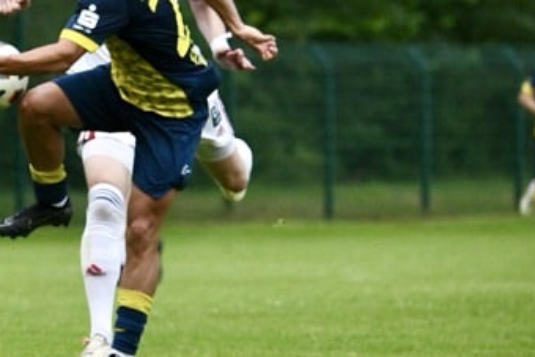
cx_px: 46
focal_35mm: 414
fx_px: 6155
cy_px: 84
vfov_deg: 3.3
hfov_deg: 5.0
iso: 8000
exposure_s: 1/1600
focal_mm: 220
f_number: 5.3
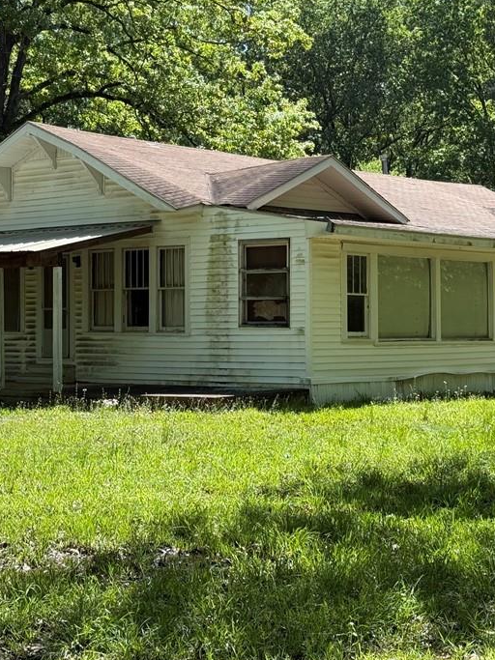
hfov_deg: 20.4
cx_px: 289
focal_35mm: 72
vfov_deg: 27.0
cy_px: 346
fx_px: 1373
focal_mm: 6.76
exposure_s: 1/1678
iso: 80
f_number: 1.78
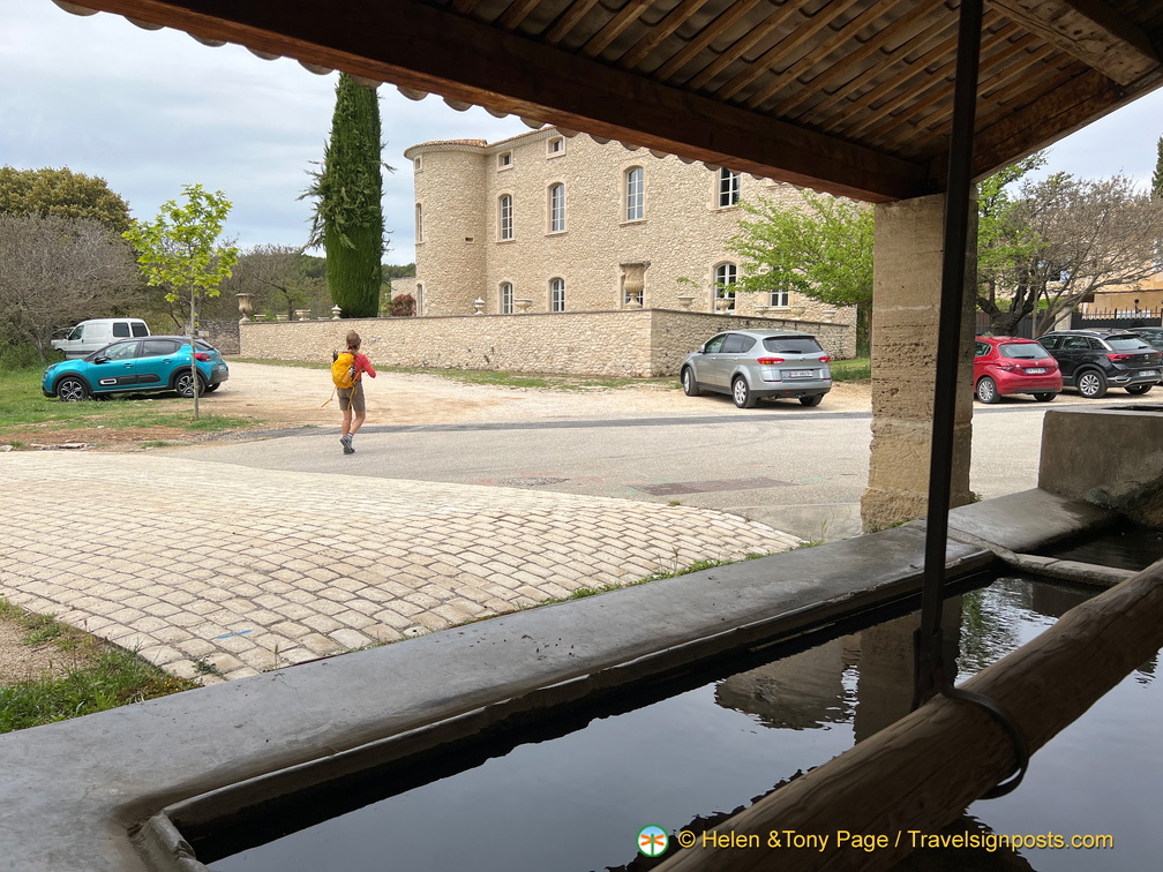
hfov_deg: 67.3
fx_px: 874
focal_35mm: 26
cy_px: 436
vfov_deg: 53.1
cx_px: 582
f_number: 1.5
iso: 50
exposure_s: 1/3968
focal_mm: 5.7
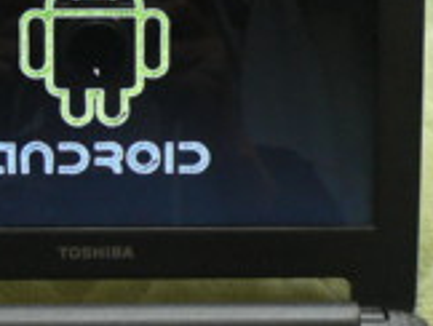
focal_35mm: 100
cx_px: 150
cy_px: 289
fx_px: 1253
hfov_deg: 19.6
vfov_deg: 14.7
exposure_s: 1/10
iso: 200
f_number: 2.8
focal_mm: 6
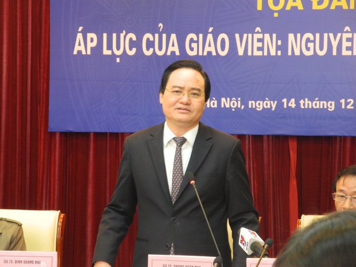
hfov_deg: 9.9
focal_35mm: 200
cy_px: 134
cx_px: 178
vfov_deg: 7.4
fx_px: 2057
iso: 400
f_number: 5.6
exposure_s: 1/5
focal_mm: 42.6
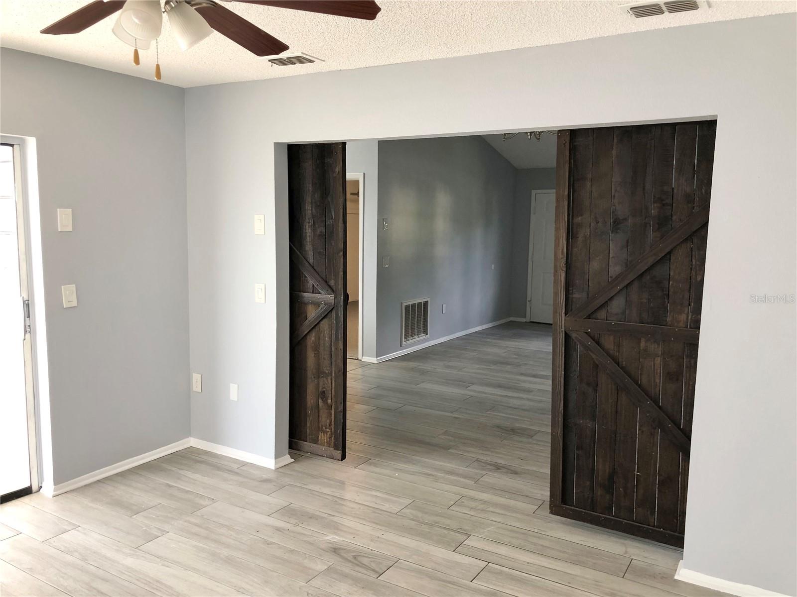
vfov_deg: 49.7
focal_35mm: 28
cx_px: 398
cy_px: 298
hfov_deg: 63.4
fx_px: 645
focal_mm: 3.99
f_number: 1.8
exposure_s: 1/24
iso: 40
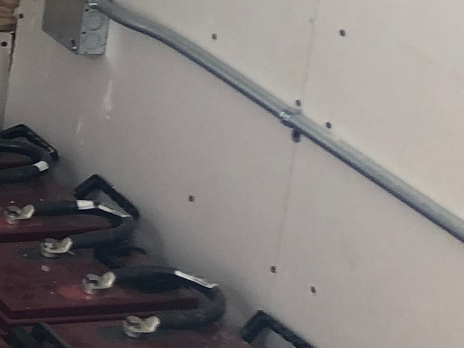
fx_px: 1877
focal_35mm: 140
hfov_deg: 11.4
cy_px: -190
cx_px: -682
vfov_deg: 10.2
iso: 25
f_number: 1.8
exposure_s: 1/30
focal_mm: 3.99
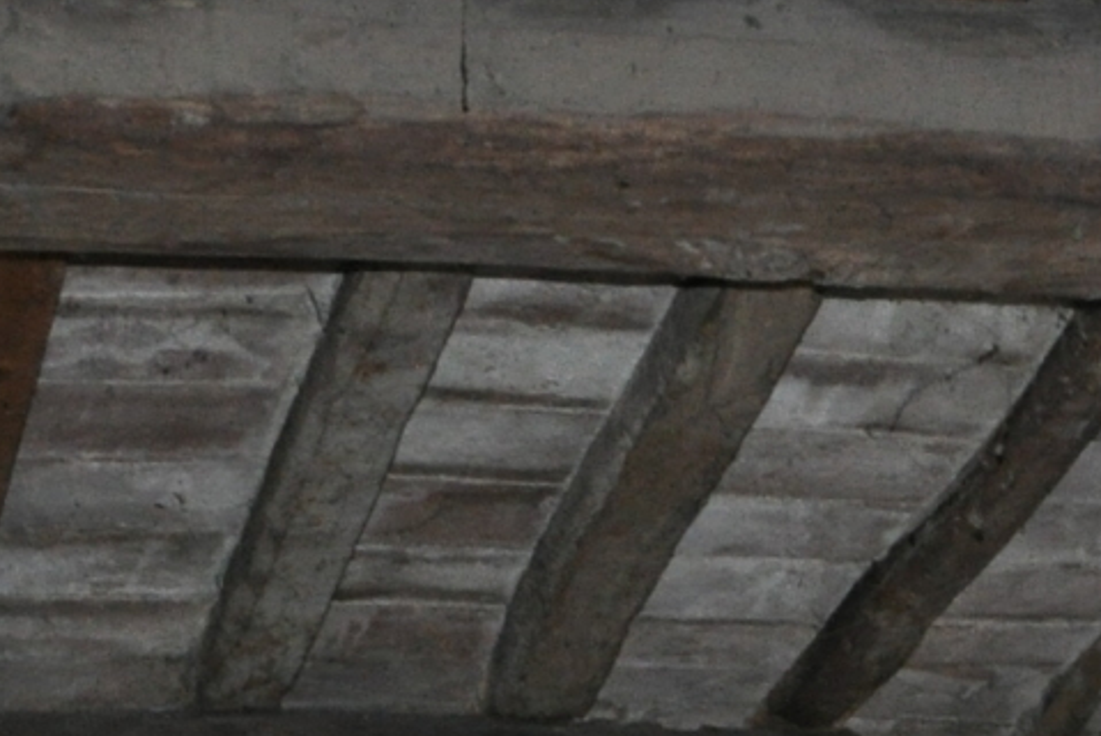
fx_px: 4406
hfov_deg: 13.7
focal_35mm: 144
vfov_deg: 9.1
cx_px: 1398
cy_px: 1398
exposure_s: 1/60
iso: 800
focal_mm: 18
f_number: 3.5
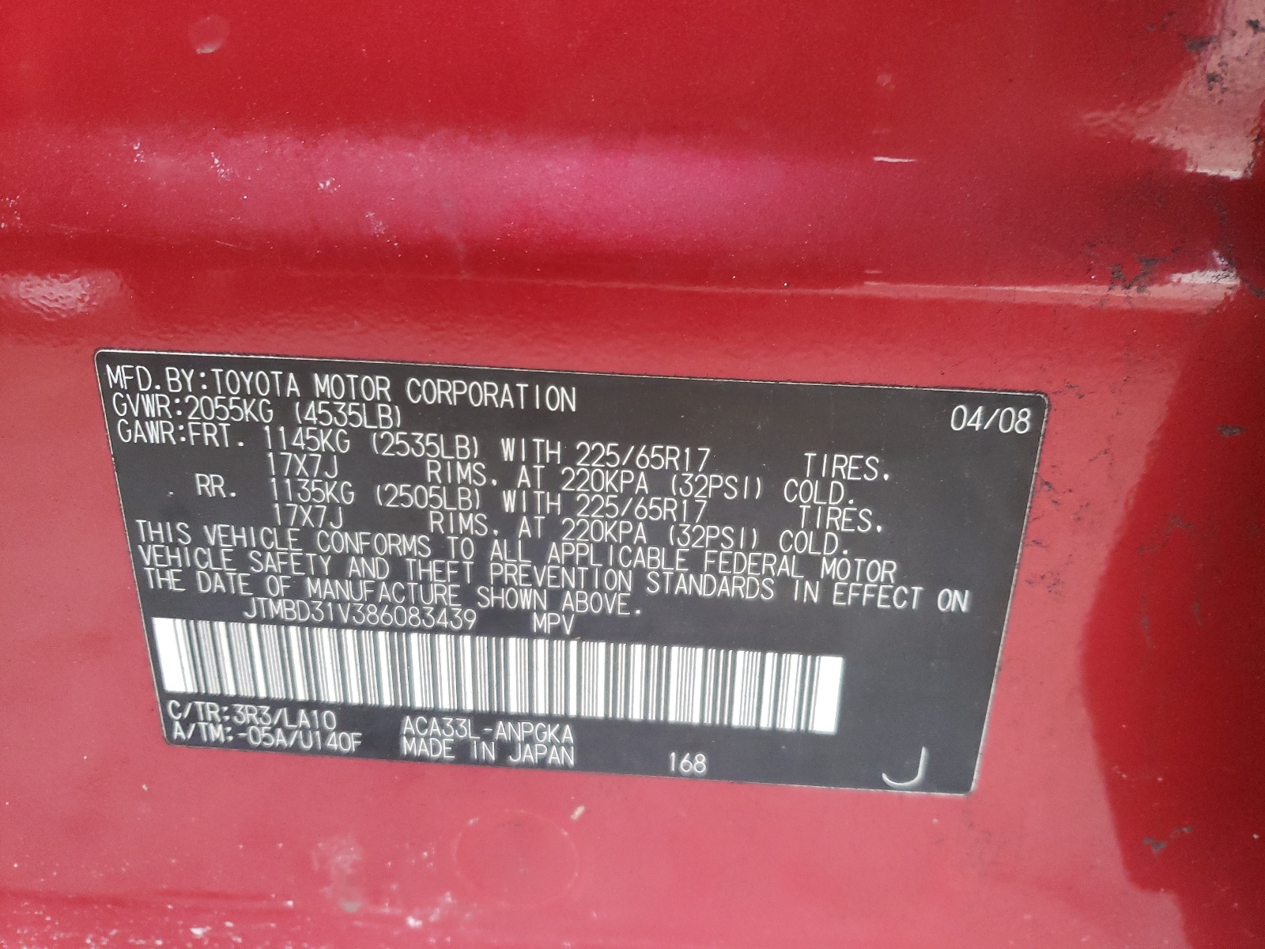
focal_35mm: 26
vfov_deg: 53.1
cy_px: 474
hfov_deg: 67.3
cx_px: 632
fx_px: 950
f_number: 1.5
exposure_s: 1/60.2
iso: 291
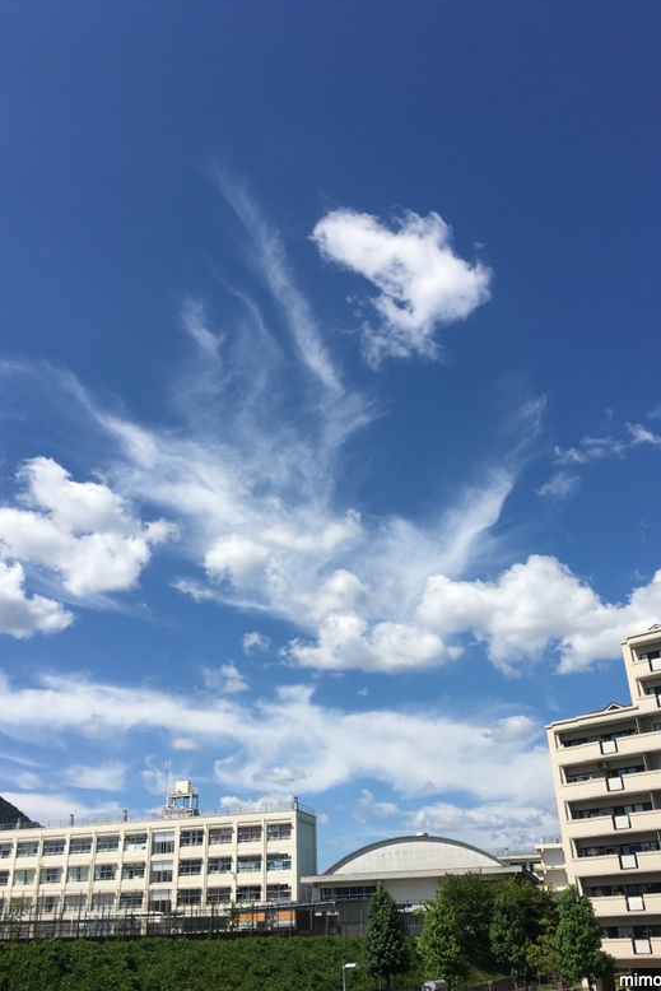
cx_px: 340
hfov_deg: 42.3
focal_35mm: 31
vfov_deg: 60.3
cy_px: 502
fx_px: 853
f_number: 2.2
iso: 25
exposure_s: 1/2564
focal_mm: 4.15
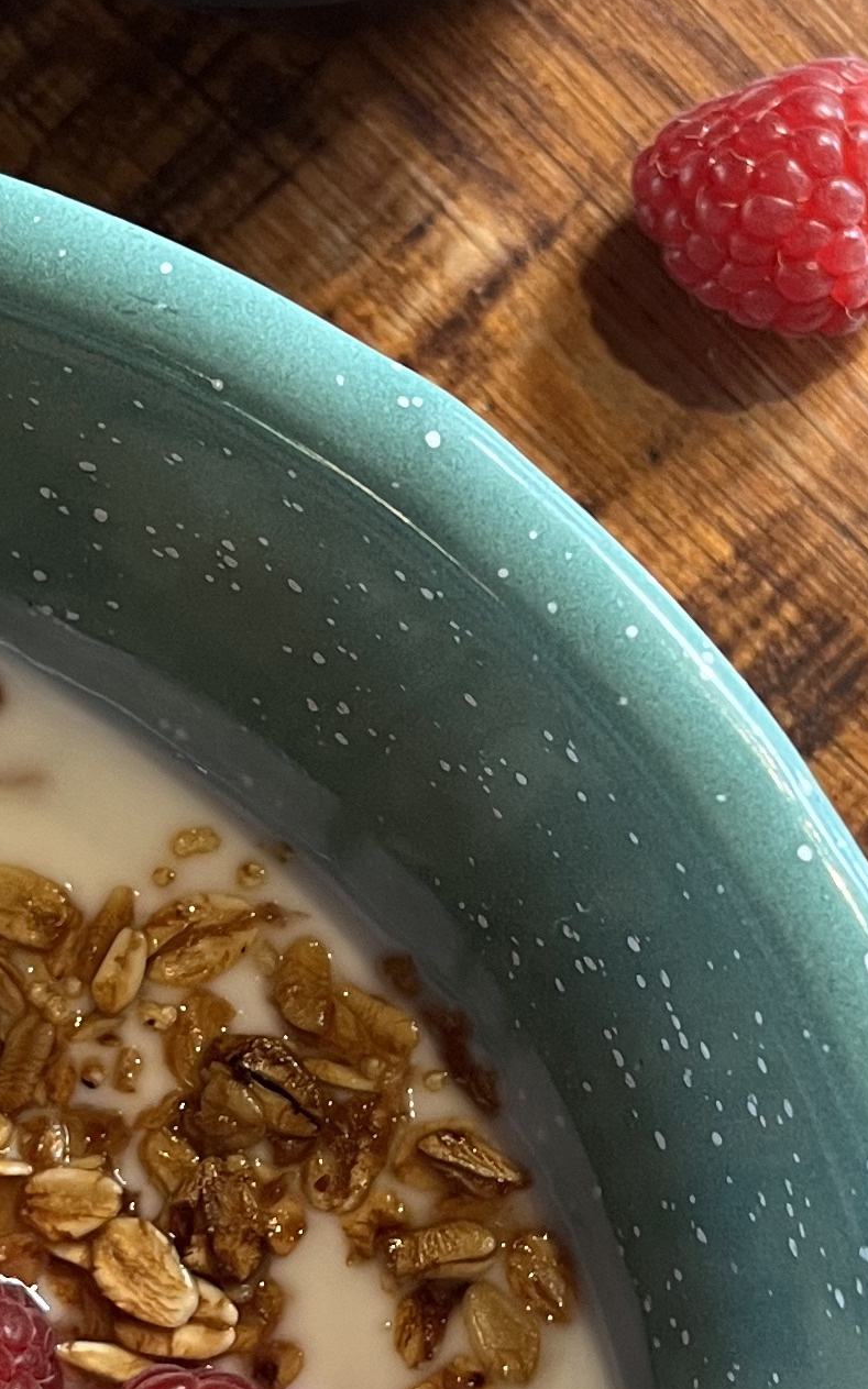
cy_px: 947
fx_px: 3332
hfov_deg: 14.8
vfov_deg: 23.4
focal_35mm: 88
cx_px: 396
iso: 125
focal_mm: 5.1
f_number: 1.6
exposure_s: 1/84
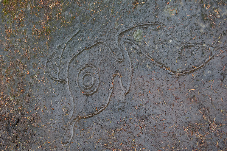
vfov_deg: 28.9
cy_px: 76
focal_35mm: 46
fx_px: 293
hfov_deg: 42.4
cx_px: 114
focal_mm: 31
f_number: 3.5
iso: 100
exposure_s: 1/60
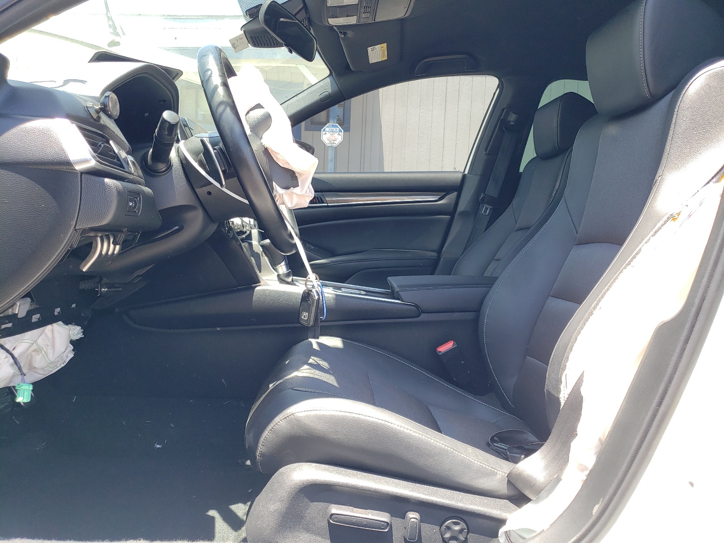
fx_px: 544
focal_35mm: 26
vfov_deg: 53.1
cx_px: 362
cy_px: 272
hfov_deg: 67.3
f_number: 1.5
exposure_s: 1/286
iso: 50
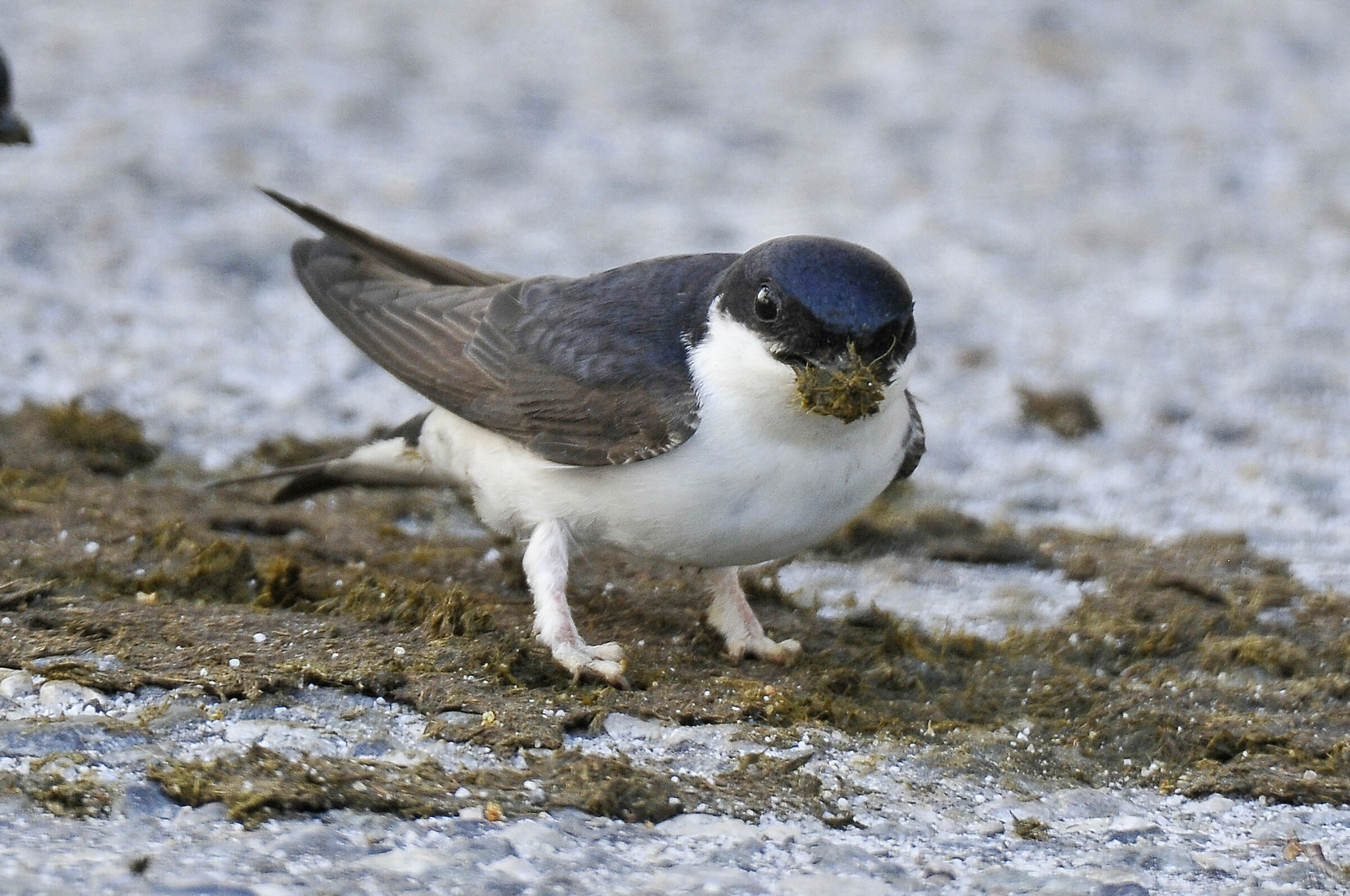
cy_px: 448
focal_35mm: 900
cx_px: 675
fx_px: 33708
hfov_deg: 2.3
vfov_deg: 1.5
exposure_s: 1/250
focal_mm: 600
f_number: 9
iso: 400
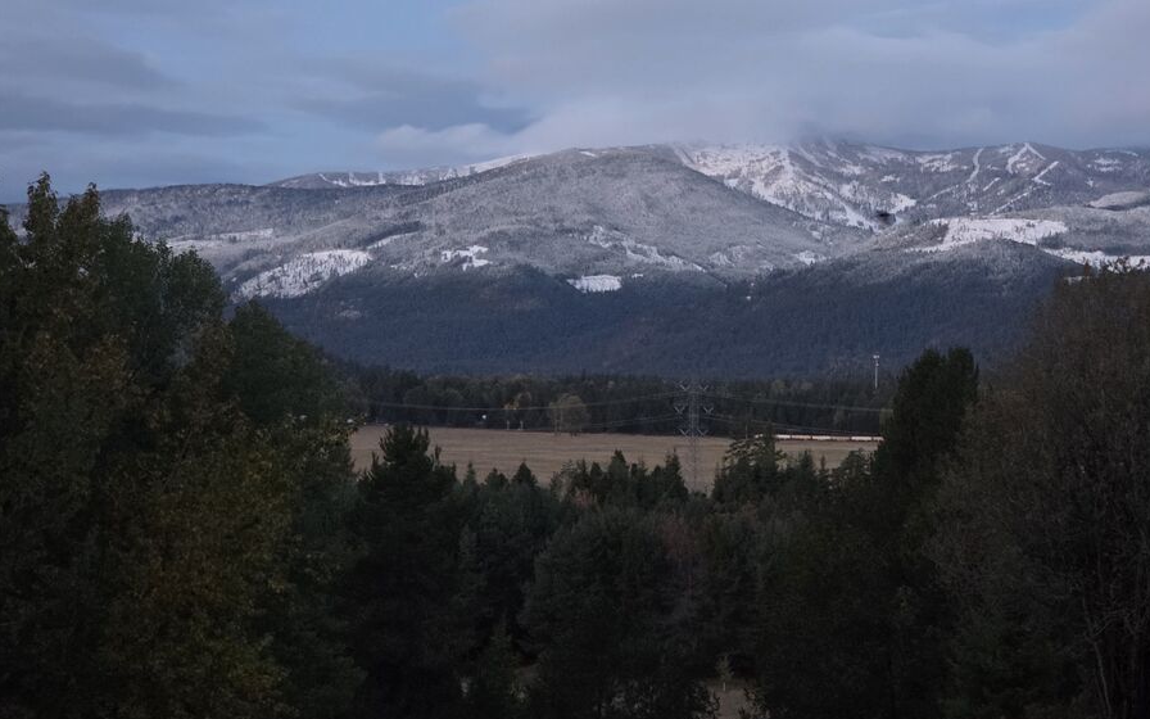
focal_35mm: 98
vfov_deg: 13.3
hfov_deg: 21.1
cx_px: 746
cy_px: 166
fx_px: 3071
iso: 1000
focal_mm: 7.9
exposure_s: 1/30
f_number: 2.4
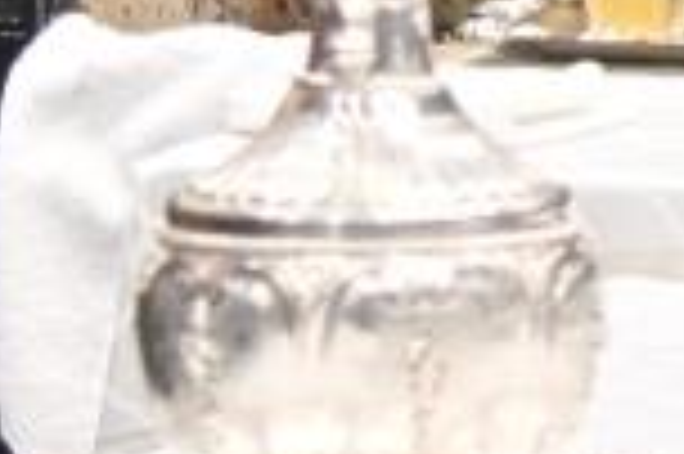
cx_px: 1404
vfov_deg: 2.2
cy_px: -1038
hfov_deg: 3.3
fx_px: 11862
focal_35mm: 625
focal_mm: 62
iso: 500
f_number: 4
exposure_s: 1/200
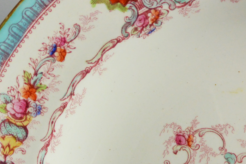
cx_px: 134
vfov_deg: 18.0
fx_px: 512
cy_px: 131
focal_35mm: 75
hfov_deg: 27.0
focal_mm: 12.7
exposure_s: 1/125
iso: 560
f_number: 3.8
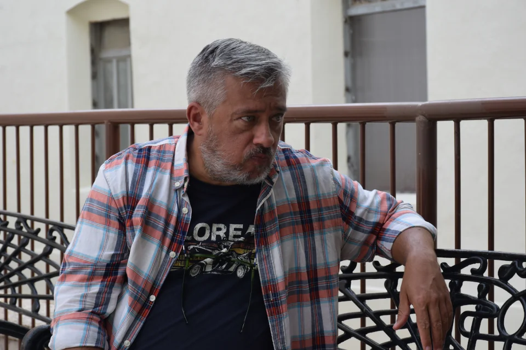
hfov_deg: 21.9
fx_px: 1359
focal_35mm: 93
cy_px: 175
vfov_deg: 14.7
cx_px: 263
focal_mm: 62
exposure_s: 1/250
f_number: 8
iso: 400
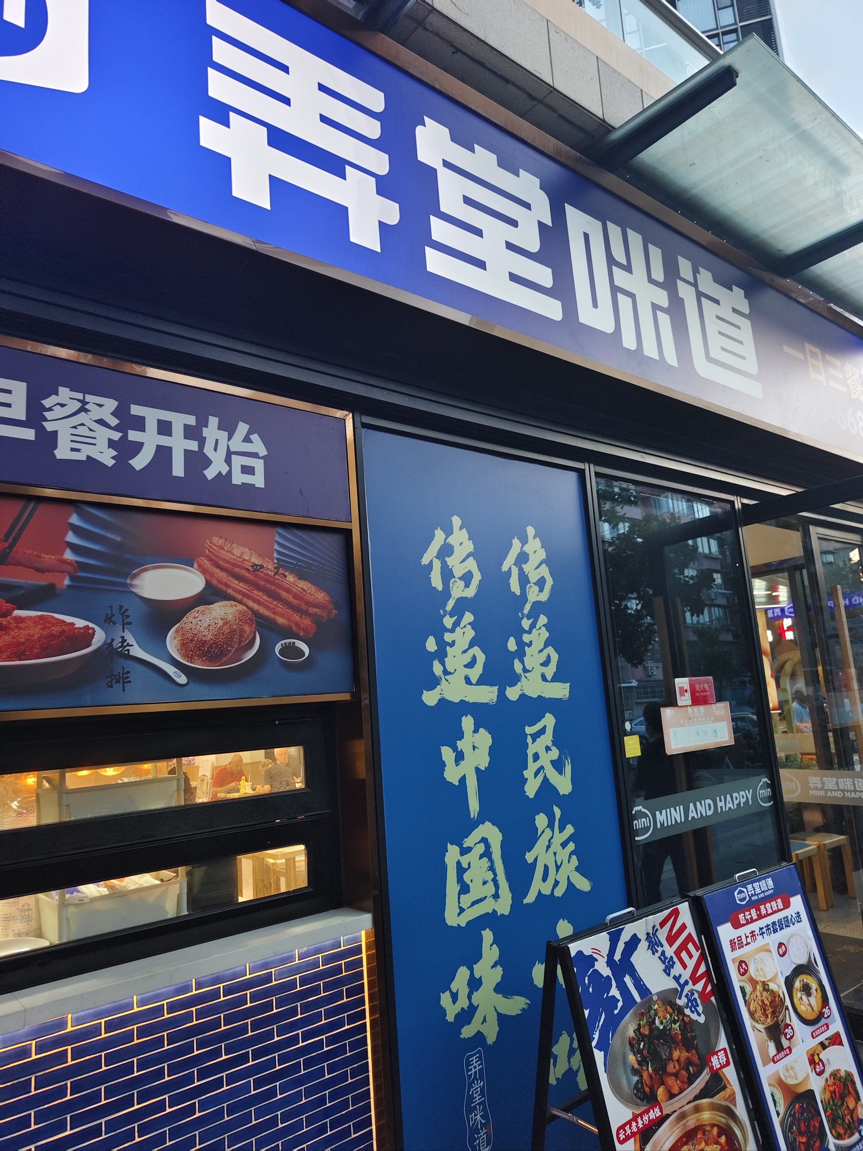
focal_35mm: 23
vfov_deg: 73.9
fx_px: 765
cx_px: 432
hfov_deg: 58.9
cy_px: 576
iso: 130
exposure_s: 1/50.3
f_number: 1.75
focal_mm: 8.67
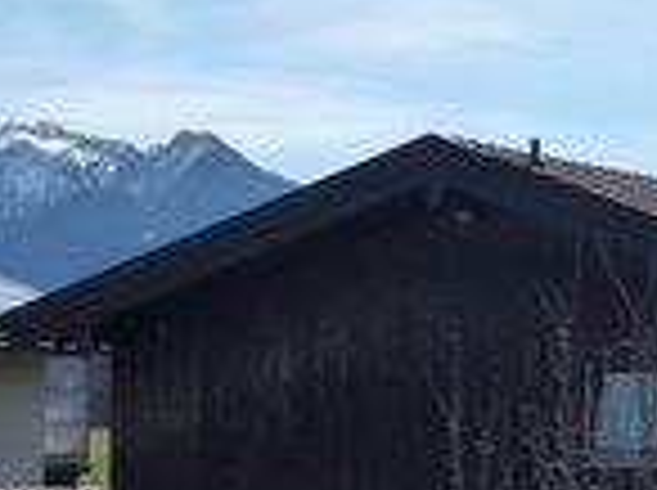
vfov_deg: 10.2
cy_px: 297
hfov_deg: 13.3
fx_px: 2748
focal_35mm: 145
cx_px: 740
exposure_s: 1/1300
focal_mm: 6.4
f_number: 4
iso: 160
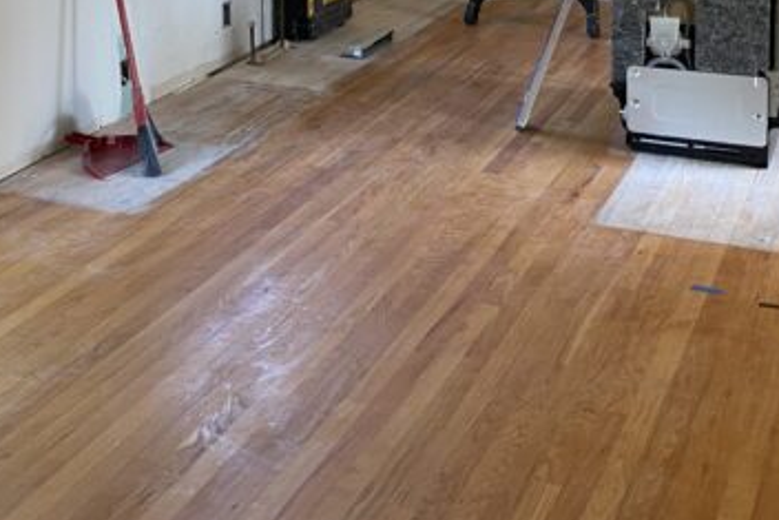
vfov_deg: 21.6
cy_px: -82
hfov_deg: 33.9
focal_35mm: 59
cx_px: 409
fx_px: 1277
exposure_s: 1/92
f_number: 1.8
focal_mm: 4.25
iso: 125
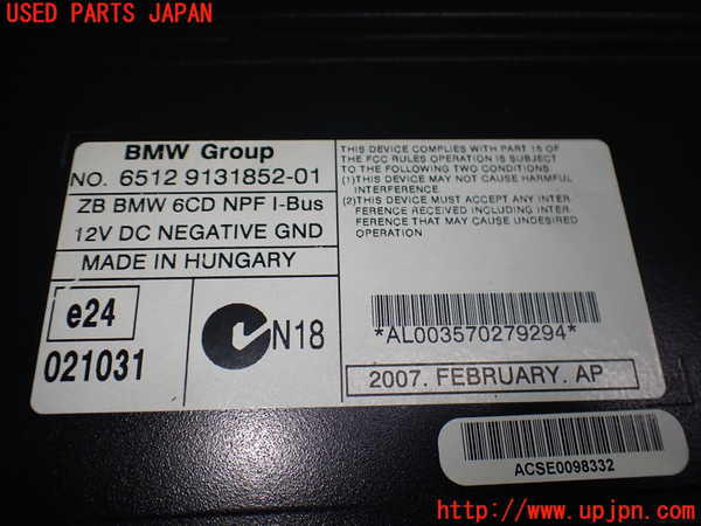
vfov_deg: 46.8
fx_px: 608
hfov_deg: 60.0
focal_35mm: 30
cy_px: 263
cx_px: 350
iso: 100
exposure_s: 1/160
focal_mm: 5.4
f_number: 2.3
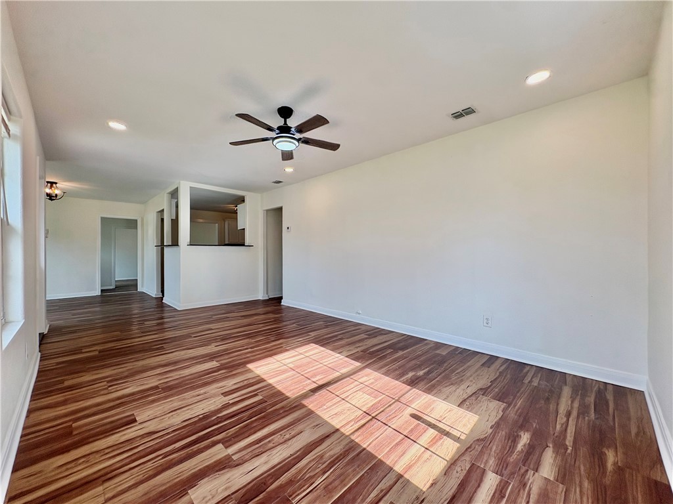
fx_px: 272
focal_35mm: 14
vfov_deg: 85.7
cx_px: 336
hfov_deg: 102.1
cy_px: 252
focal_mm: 2.22
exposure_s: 1/176
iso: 64
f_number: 2.2
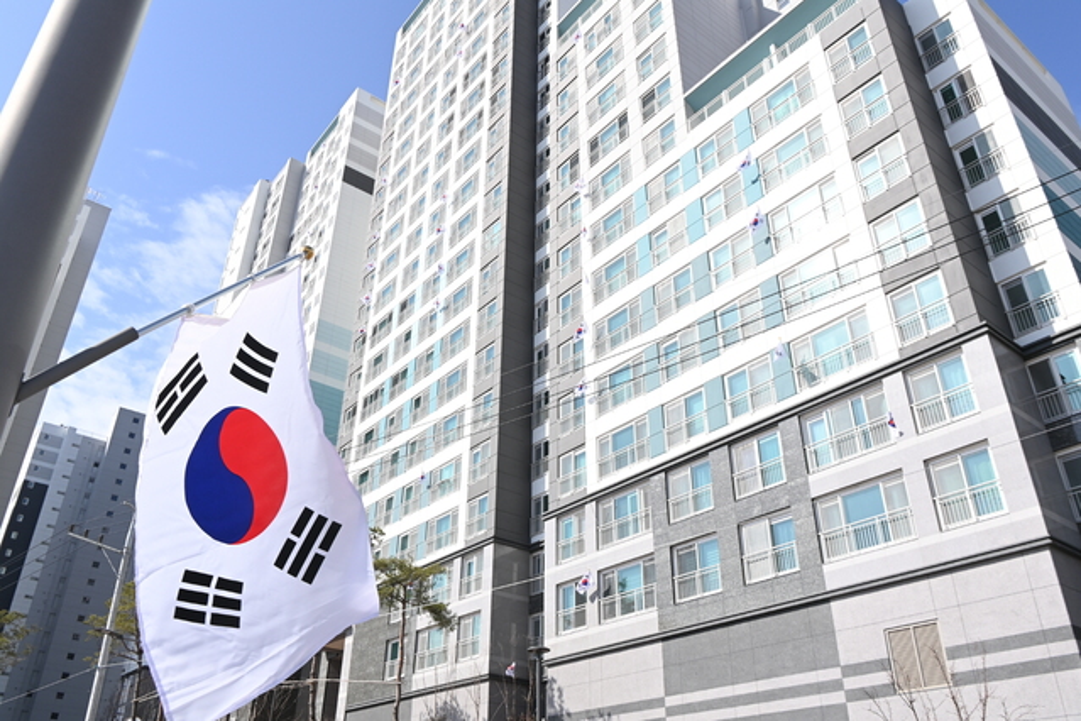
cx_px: 540
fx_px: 871
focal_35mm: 29
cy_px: 360
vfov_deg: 45.0
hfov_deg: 63.7
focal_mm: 29
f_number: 16
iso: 640
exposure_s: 1/400
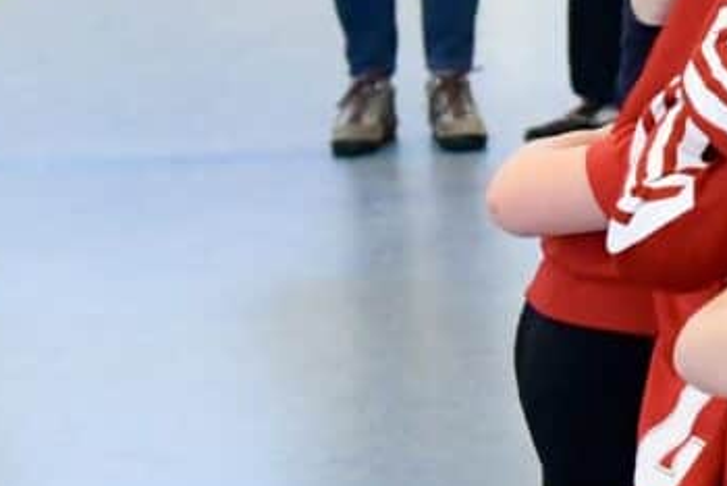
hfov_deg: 10.3
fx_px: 3779
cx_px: 1367
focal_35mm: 187
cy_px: 568
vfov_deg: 7.3
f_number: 4
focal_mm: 32
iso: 8000
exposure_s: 1/640
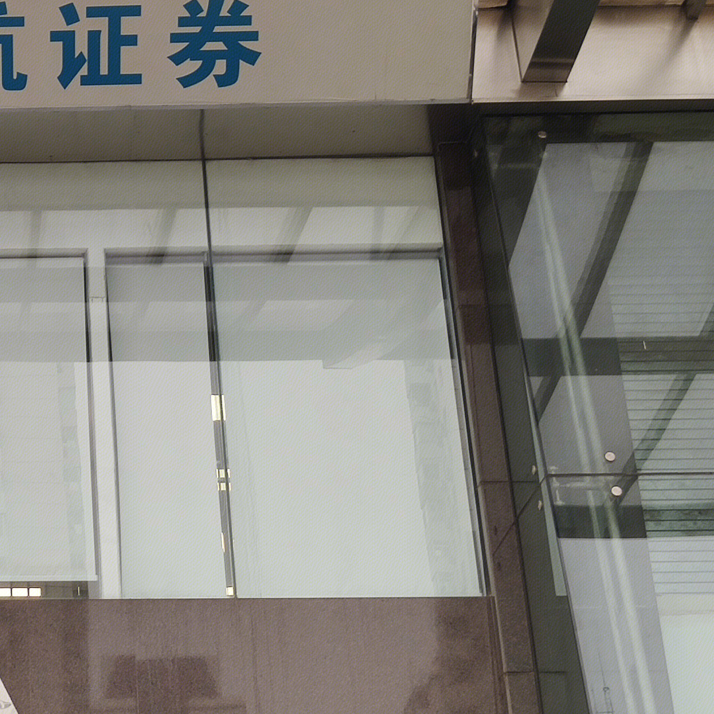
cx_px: -88
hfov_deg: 18.1
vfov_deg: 18.8
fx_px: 2147
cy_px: 234
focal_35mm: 92
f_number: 1.75
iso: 112
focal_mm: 4.75
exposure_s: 1/118
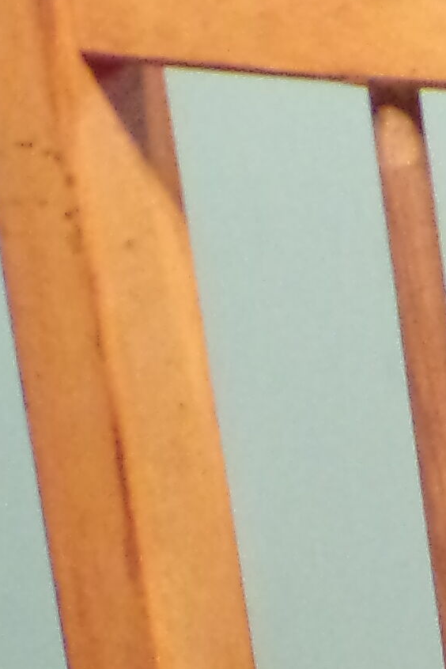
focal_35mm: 238
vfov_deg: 8.2
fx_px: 4422
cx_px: 843
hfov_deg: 5.7
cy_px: 1349
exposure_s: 1/17
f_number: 3.4
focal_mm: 7.6
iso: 652
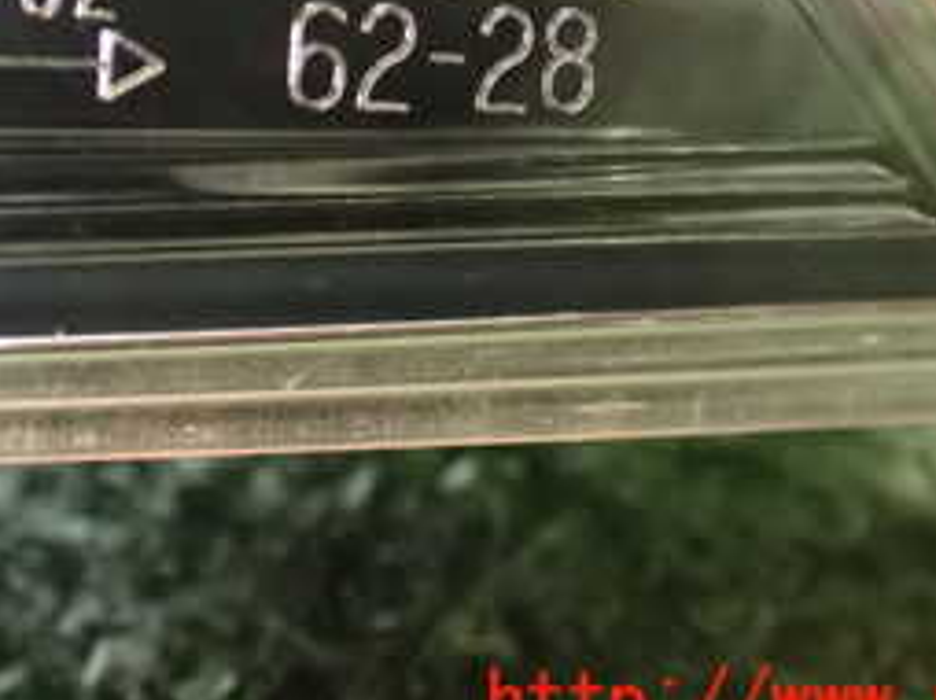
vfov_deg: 19.8
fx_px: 1918
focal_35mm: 71
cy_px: -77
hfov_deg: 27.0
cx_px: 214
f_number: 2.3
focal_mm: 5.4
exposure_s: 1/15
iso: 1600
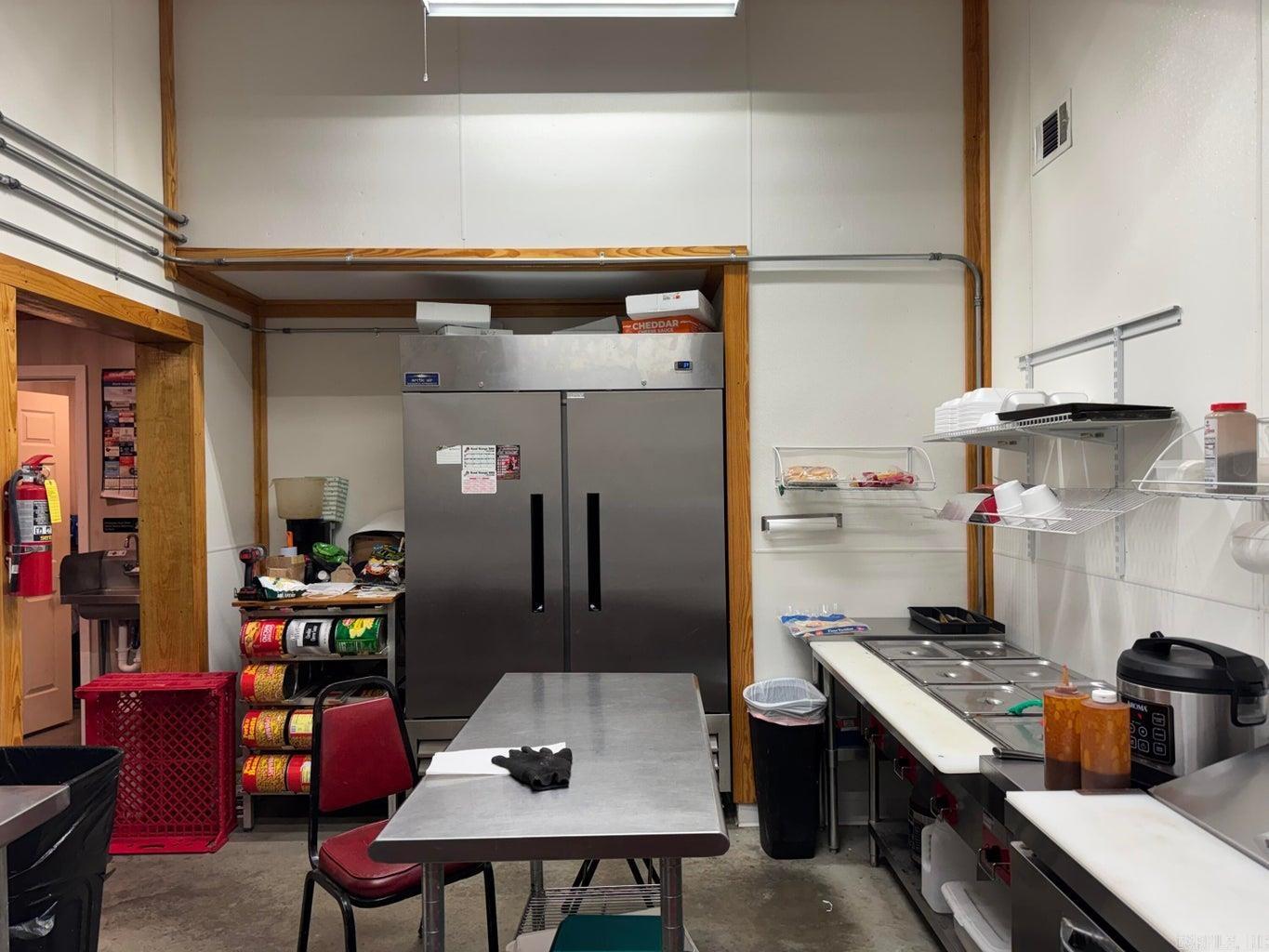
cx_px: 634
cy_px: 476
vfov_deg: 56.8
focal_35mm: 24
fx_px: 880
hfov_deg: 71.6
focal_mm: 6.76
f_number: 1.78
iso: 125
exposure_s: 1/120
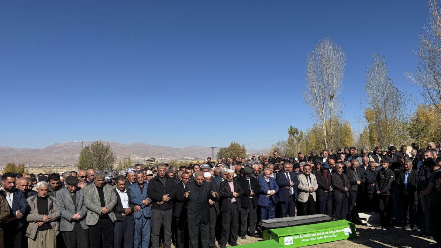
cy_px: 151
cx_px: 226
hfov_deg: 67.9
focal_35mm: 28
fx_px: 327
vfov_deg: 41.3
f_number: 1.78
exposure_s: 1/5814
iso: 80
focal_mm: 6.76
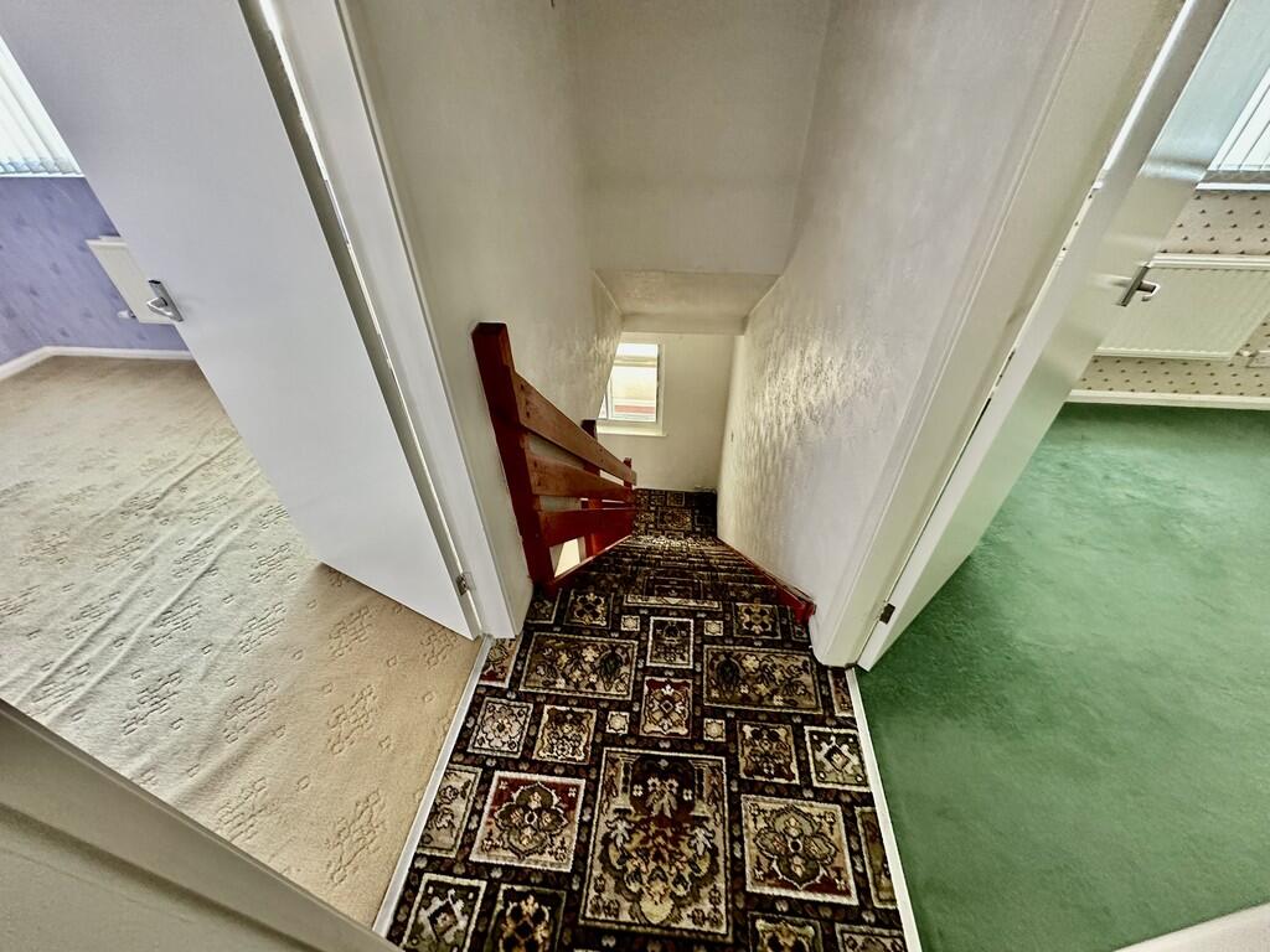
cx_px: 635
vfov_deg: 85.7
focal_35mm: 14
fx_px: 514
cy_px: 476
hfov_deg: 102.1
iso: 640
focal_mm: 2.22
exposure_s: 1/50
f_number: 2.2
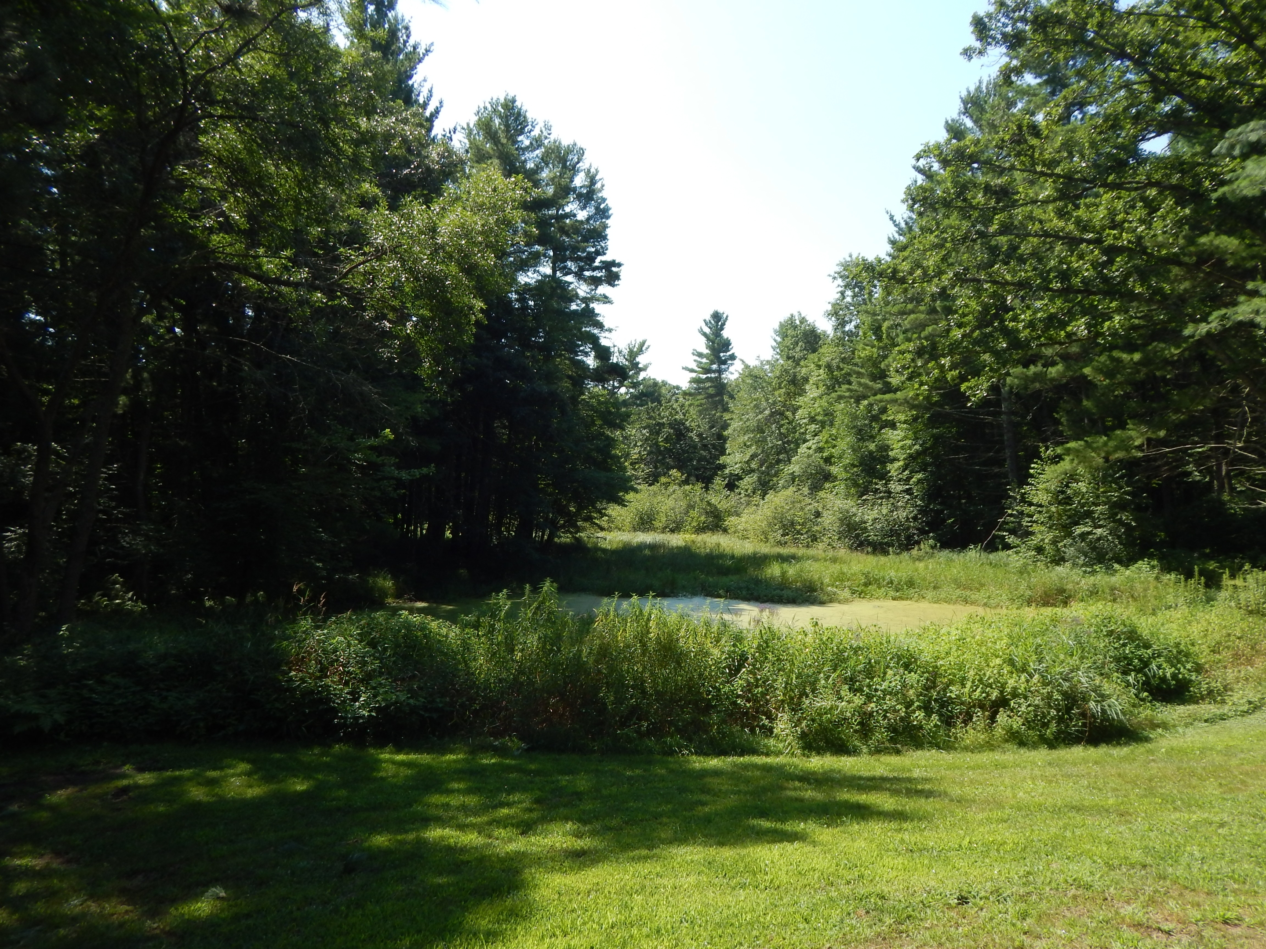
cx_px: 633
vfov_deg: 58.9
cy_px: 474
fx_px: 841
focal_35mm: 23
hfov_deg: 73.9
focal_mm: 4
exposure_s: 1/800
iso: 125
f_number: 3
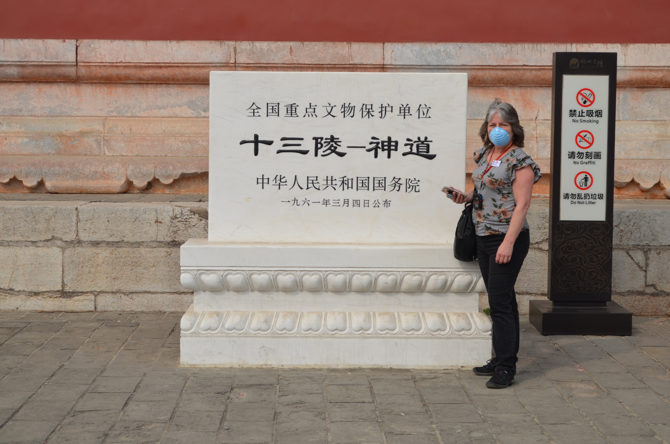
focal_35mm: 82
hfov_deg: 24.7
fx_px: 1532
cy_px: 222
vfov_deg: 16.5
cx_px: 335
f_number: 9
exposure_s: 1/320
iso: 100
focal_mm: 55
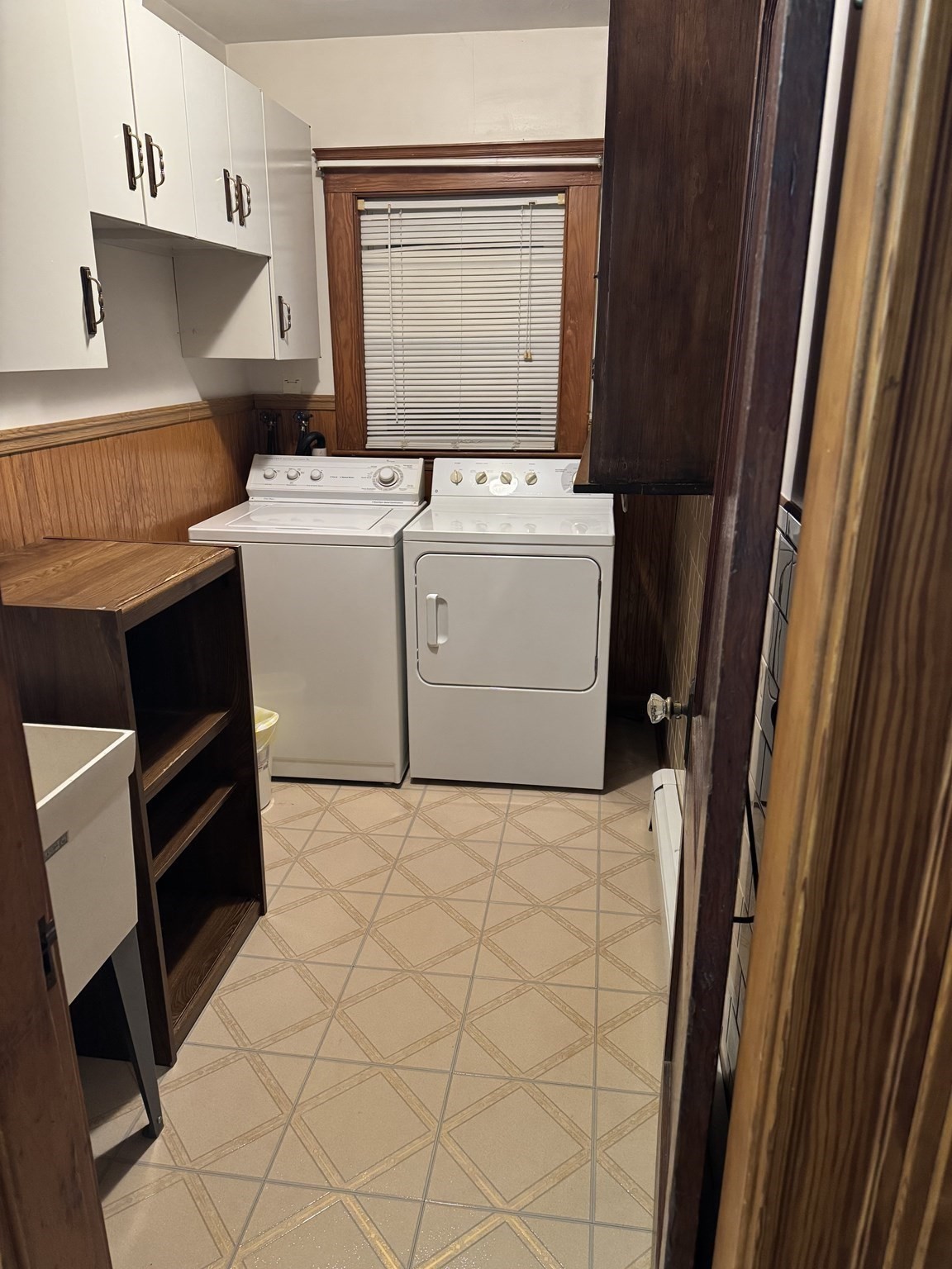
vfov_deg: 71.6
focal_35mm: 24
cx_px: 476
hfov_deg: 56.8
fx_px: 880
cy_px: 634
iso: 640
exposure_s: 1/60
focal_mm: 6.76
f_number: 1.78
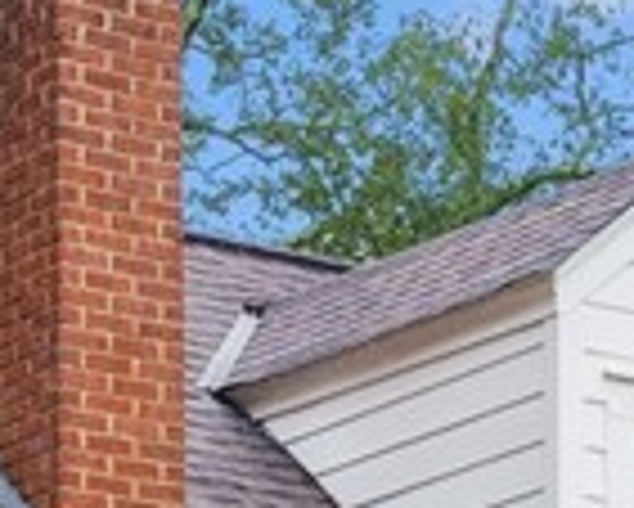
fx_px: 4488
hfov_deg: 8.1
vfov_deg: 6.2
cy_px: 1236
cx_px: 553
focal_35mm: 239
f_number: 6.3
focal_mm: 33
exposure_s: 1/160
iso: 1250
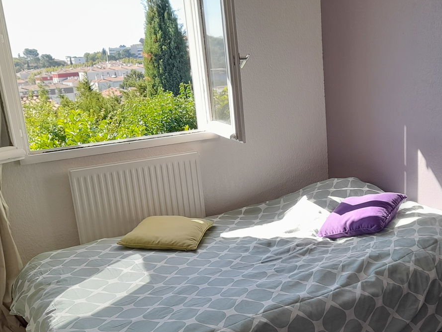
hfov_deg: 41.4
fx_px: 575
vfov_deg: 32.1
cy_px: 200
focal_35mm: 45
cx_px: 302
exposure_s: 1/100
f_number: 2
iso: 25
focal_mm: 4.6
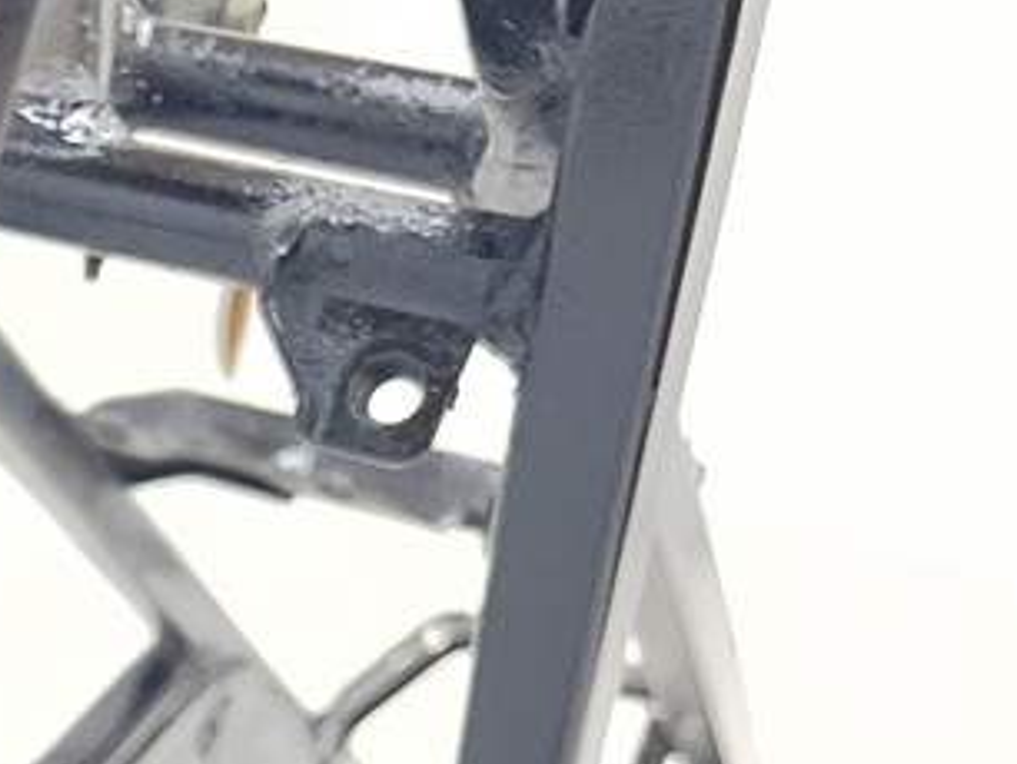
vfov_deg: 13.7
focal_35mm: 98
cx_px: -661
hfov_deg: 17.3
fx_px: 2881
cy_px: 1329
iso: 50
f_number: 1.6
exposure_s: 1/120
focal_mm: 5.1
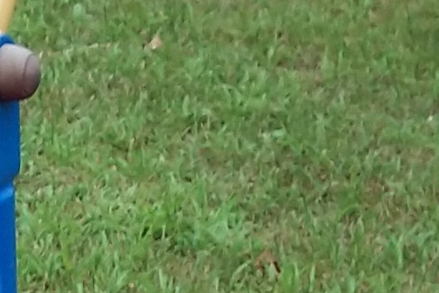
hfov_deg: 8.1
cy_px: 738
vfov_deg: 5.2
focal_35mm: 254
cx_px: 112
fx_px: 3097
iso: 50
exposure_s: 1/100
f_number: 2.2
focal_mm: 3.69
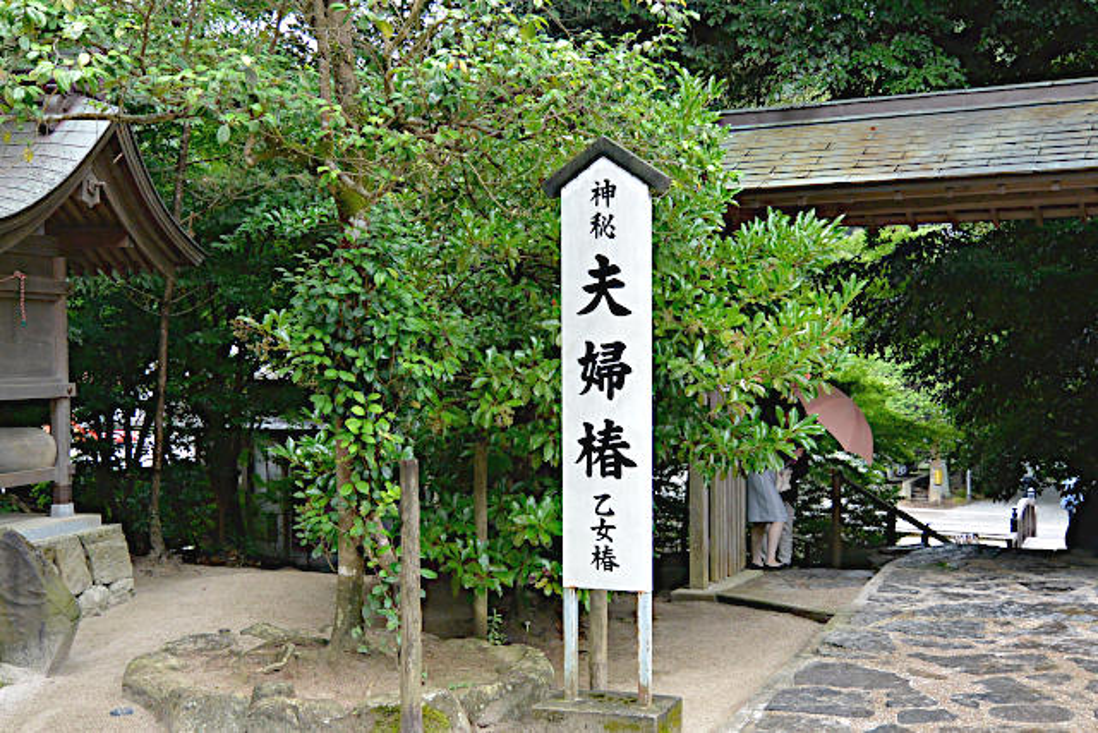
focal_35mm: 38
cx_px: 549
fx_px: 1159
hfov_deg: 50.7
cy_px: 366
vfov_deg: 35.1
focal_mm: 14.4
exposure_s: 1/125
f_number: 4.5
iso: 360
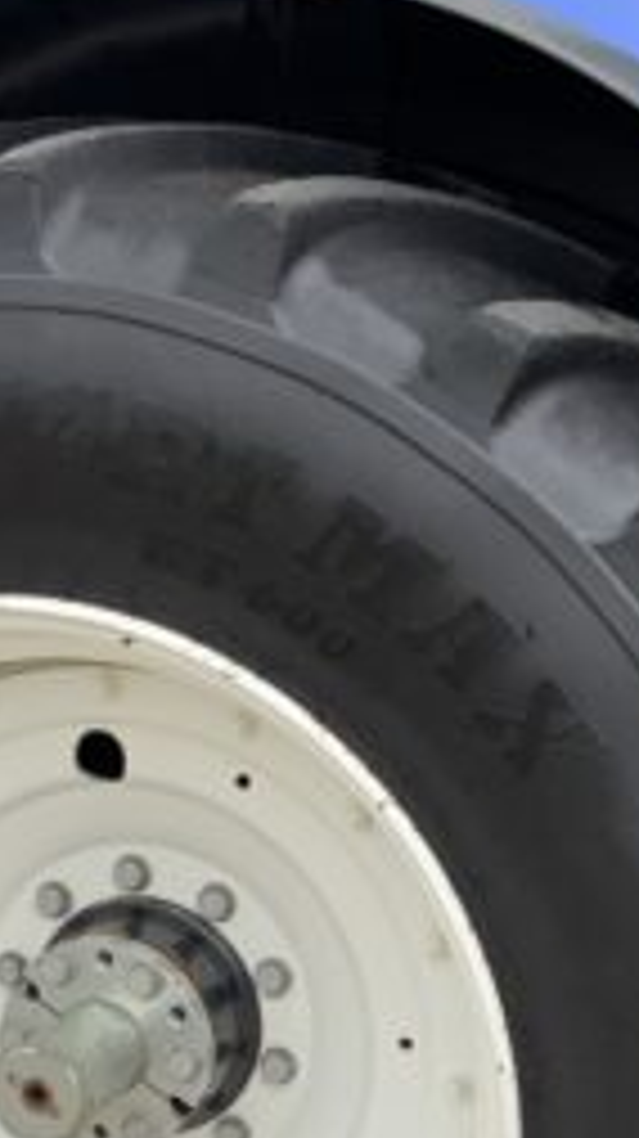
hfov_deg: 15.0
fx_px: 2414
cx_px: 202
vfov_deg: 25.7
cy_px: 1012
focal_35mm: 80
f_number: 1.8
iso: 16
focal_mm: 3
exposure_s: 1/586
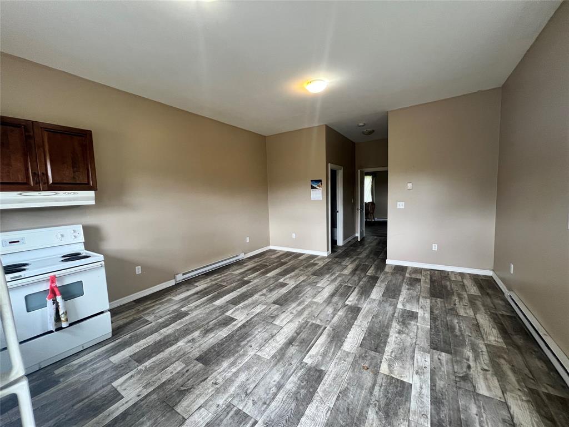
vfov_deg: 89.9
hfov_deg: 106.2
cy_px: 214
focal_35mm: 13
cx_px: 284
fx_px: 214
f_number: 1.8
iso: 125
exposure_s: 1/99
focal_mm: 1.57
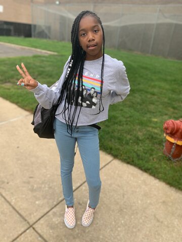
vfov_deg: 67.3
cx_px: 91
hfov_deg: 53.1
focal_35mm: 26
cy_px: 121
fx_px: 182
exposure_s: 1/122
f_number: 1.8
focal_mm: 4.25
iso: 40
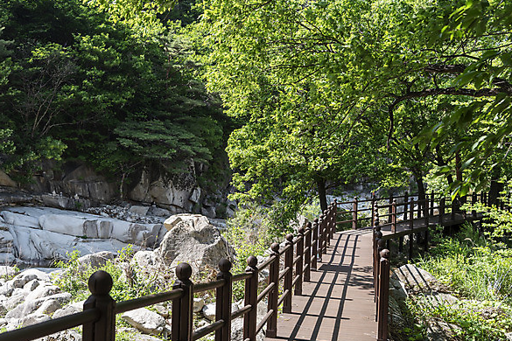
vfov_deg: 31.2
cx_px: 252
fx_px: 612
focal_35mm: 43
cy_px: 170
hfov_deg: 45.4
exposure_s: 1/160
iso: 100
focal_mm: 42
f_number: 5.6
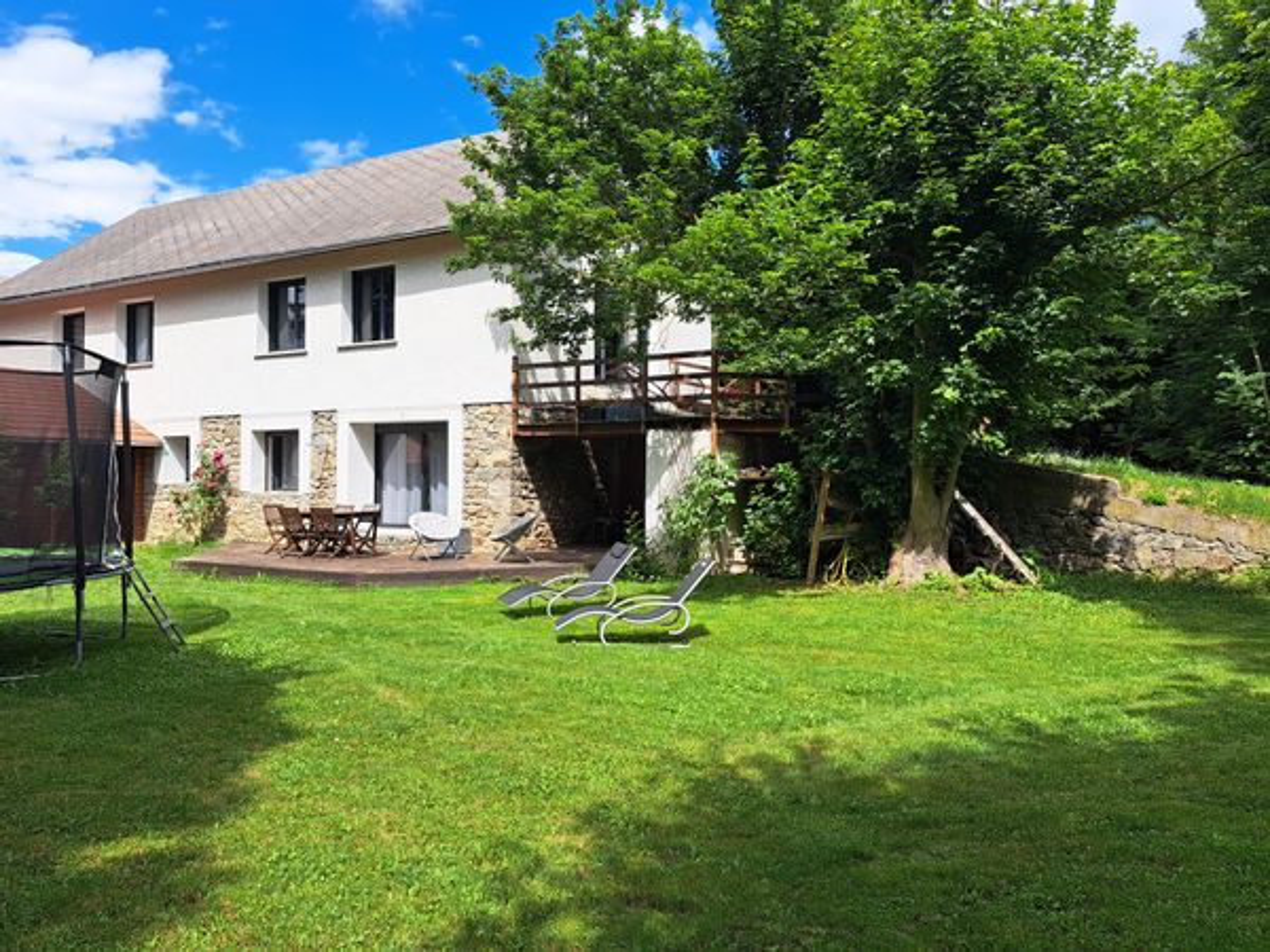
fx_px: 881
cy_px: 476
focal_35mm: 24
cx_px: 635
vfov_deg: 56.8
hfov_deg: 71.6
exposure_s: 1/718
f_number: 1.8
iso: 50
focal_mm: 5.23
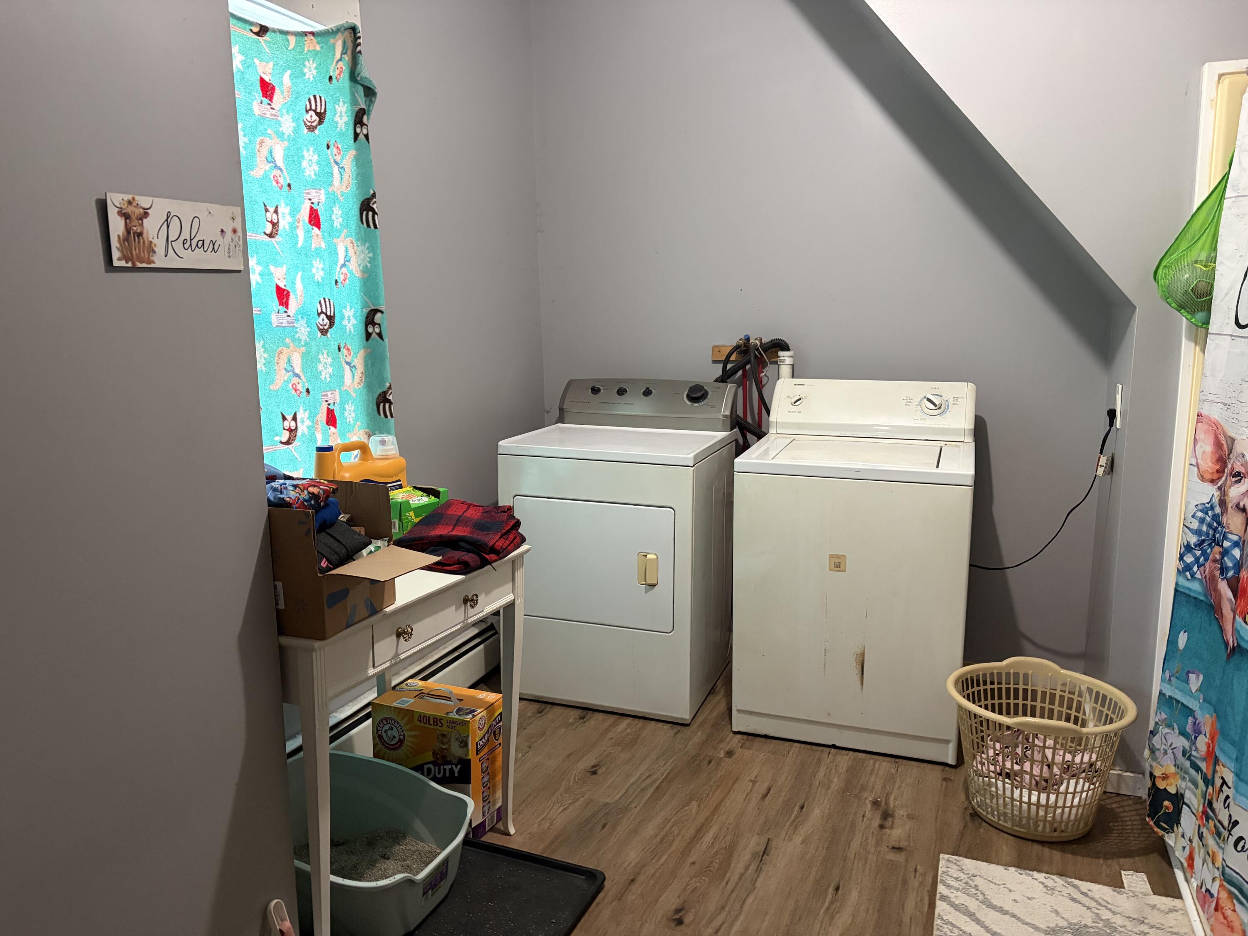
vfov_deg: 53.1
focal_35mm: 26
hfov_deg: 67.3
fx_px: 937
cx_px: 624
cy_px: 468
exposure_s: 1/60
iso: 500
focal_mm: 5.96
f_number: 1.6
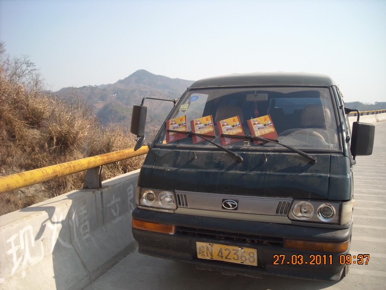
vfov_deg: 40.7
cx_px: 193
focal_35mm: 35
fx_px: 390
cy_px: 145
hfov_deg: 52.6
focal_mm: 5.7
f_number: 5.6
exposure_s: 1/201
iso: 64
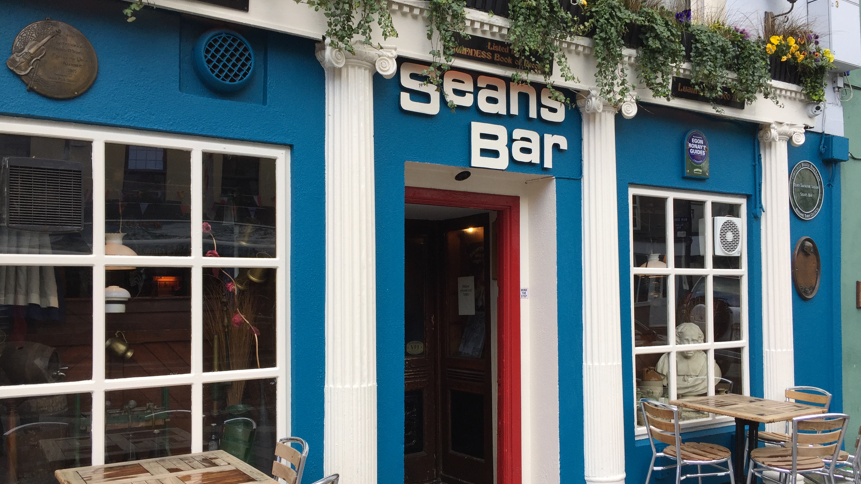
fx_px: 731
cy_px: 277
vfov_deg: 36.6
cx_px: 429
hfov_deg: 61.0
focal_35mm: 32
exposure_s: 1/124
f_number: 2.2
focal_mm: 4.15
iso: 32
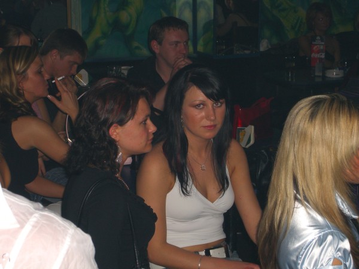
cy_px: 134
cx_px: 180
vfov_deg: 18.4
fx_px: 830
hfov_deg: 24.4
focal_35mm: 80
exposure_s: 1/60
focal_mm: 16.6
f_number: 4.4
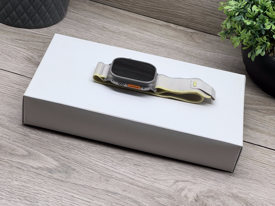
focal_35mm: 77
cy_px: 103
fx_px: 612
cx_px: 138
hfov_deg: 25.3
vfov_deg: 19.1
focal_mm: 9
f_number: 2.8
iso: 40
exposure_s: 1/100
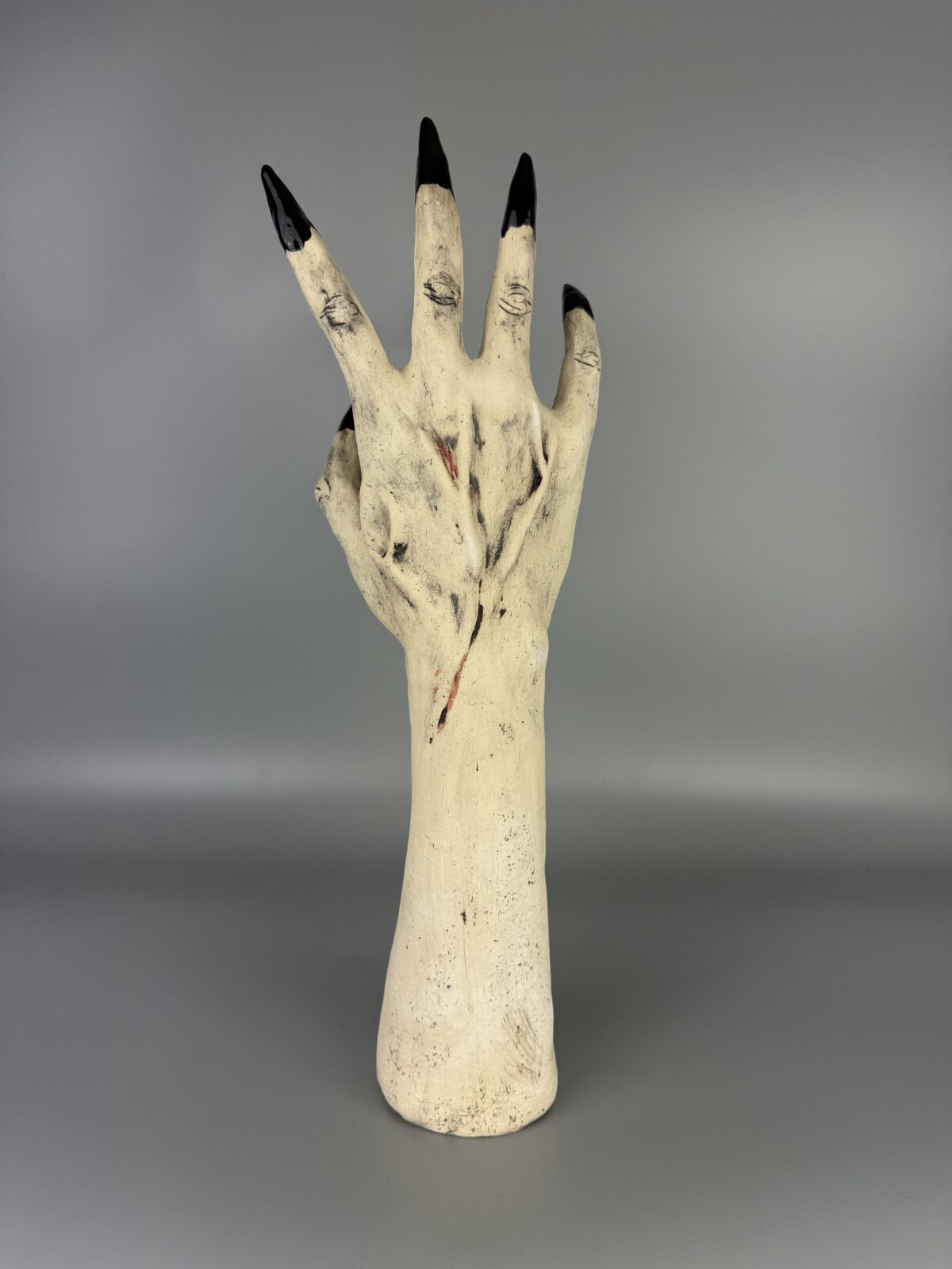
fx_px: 880
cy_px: 634
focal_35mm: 24
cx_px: 476
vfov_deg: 71.6
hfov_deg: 56.8
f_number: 1.78
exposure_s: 1/660
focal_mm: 6.76
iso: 80
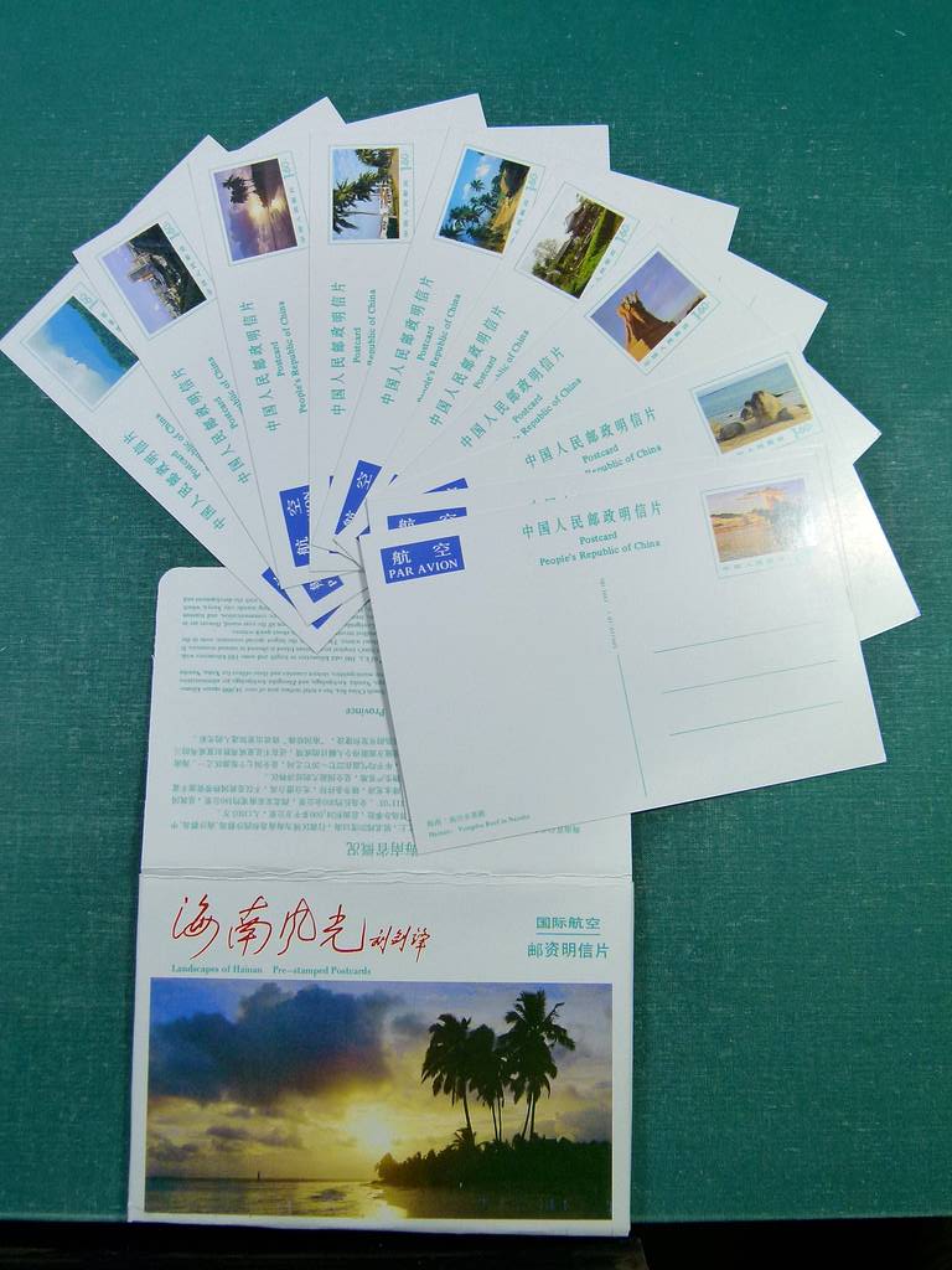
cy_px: 635
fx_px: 1063
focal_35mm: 29
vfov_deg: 61.7
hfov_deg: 48.2
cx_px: 476
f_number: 4
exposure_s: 1/125
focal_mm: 5.2
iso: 160
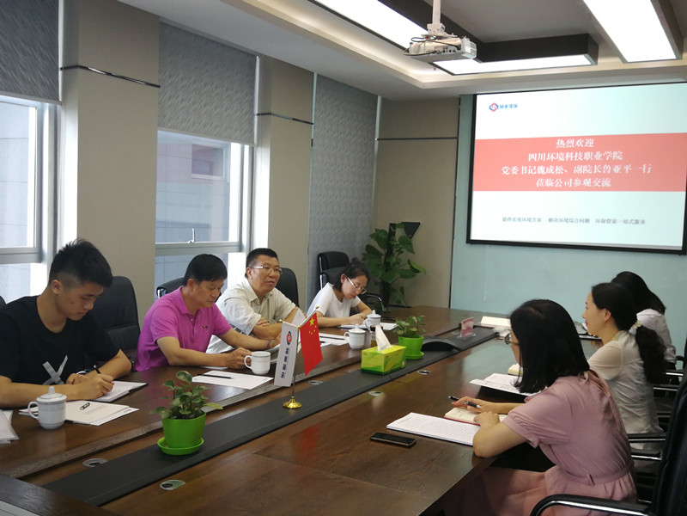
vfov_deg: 41.8
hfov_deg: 54.0
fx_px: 675
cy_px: 258
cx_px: 344
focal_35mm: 34
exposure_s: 1/50
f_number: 2.2
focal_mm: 3.95
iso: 200
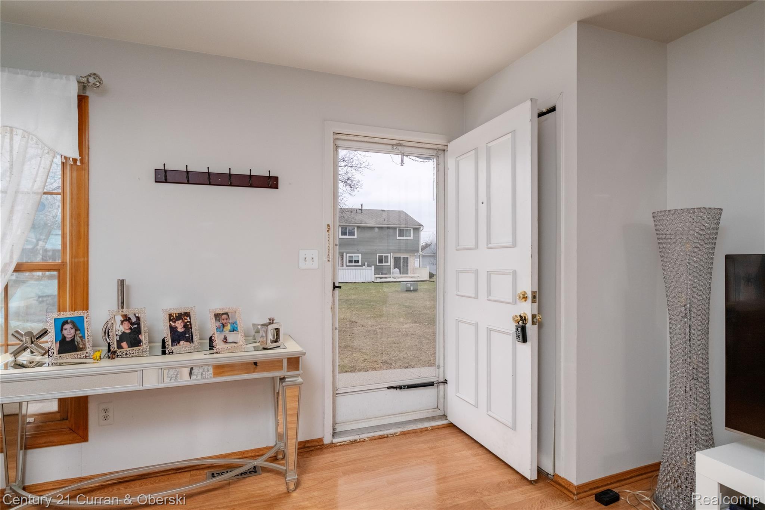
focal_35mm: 20
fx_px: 425
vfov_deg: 61.9
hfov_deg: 84.0
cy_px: 255
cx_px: 382
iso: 640
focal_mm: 13
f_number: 5.6
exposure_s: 1/250
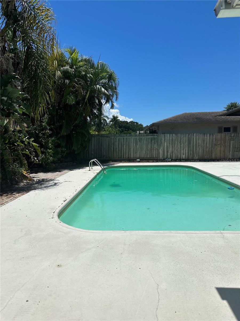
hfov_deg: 56.8
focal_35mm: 24
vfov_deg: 71.6
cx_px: 120
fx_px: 222
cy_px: 160
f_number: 1.78
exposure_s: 1/13699
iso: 80
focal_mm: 6.86
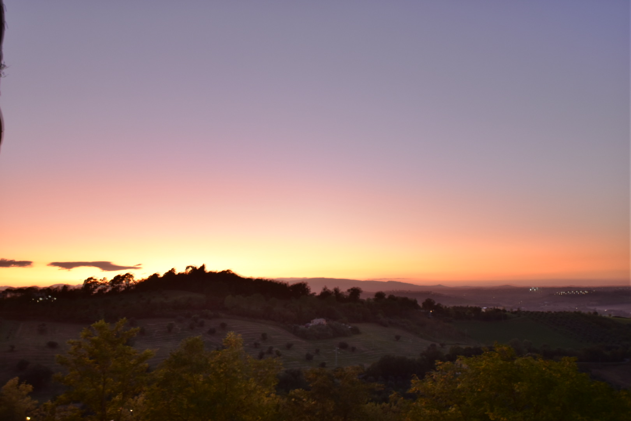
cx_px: 316
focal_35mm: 30
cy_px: 210
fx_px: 526
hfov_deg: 61.9
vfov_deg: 43.6
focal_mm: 20
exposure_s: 1/8
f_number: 3.5
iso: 400
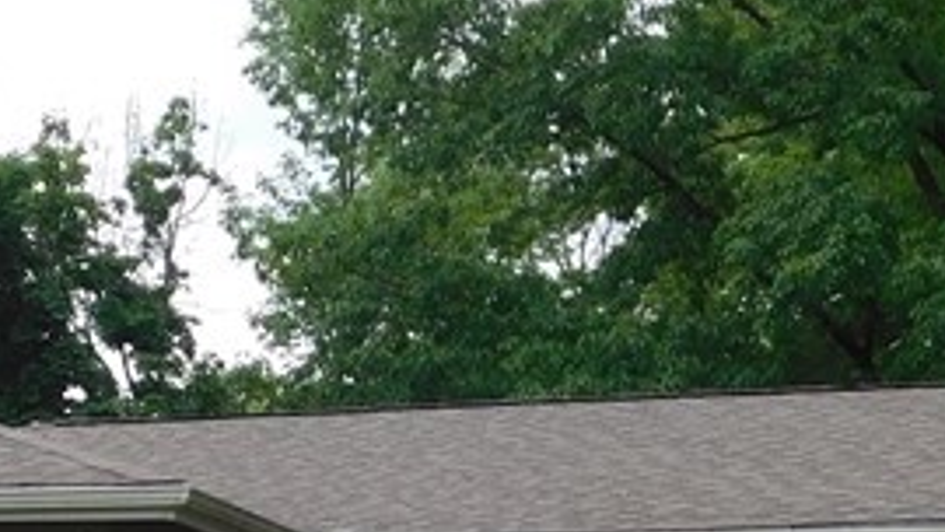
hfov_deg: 14.4
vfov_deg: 8.0
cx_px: 322
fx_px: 3734
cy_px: 805
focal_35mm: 149
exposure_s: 1/800
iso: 125
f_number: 3.5
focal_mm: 6.3
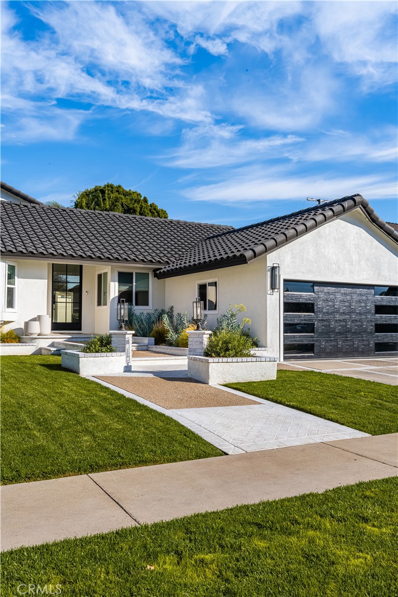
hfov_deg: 43.6
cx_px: 199
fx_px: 497
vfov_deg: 61.9
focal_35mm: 30
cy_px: 298
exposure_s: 1/160
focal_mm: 30
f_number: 18
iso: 100
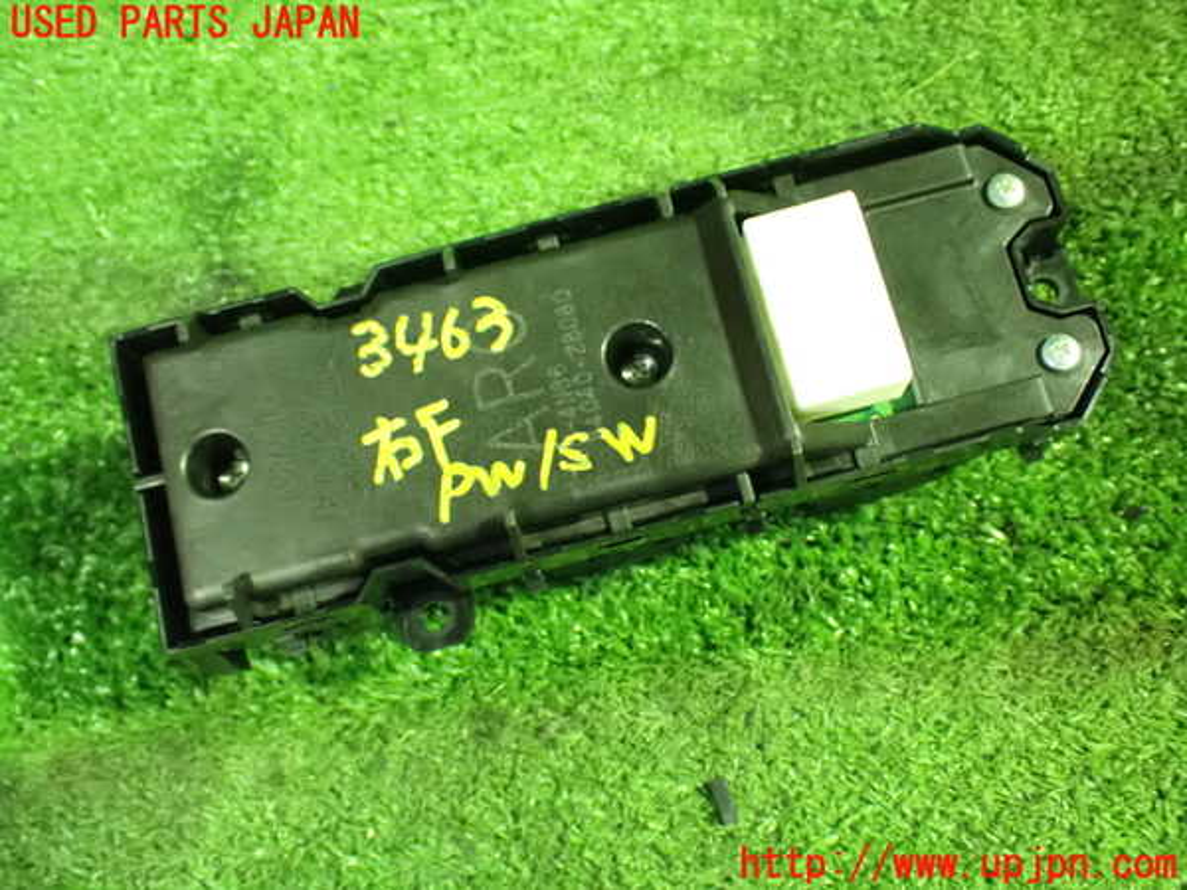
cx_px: 594
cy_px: 445
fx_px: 1303
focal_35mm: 38
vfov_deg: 37.7
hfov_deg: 49.0
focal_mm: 6.83
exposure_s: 1/20
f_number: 2.7
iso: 1600
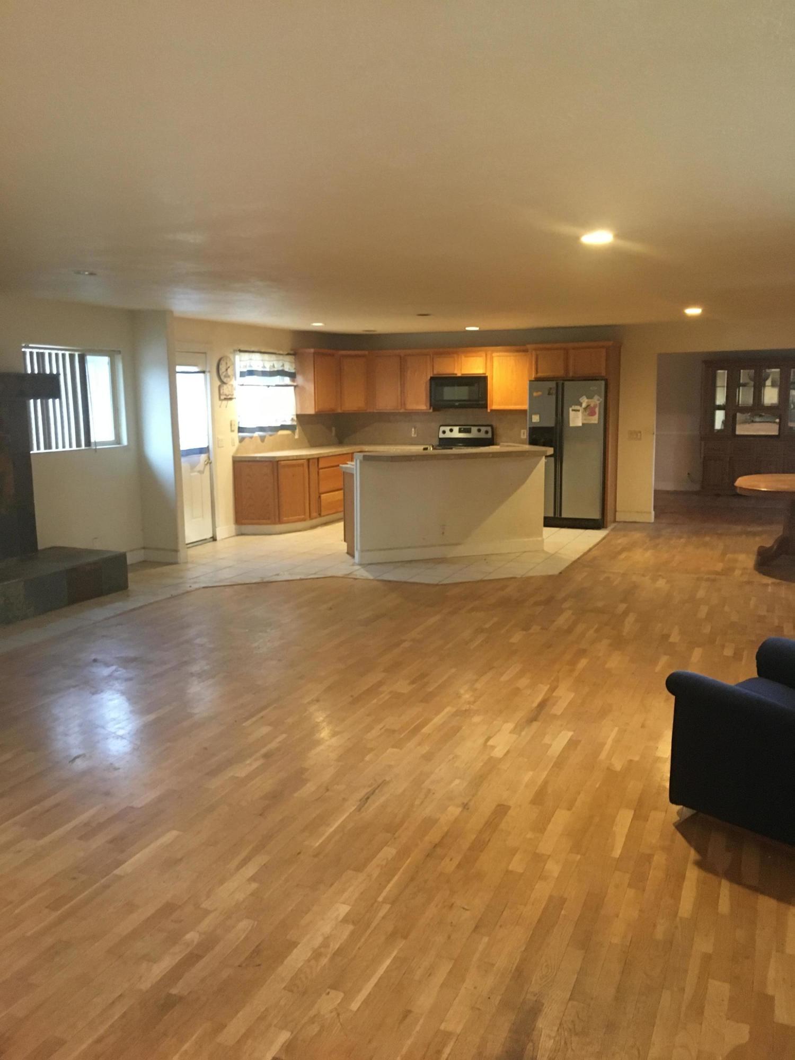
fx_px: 888
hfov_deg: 48.2
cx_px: 398
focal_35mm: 29
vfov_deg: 61.7
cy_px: 530
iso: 250
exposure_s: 1/15
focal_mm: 4.15
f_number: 2.2
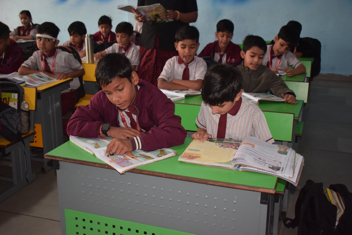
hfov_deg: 45.0
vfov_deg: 30.8
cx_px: 176
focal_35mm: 44
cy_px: 118
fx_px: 425
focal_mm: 29
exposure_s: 1/100
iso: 1250
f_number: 4.2
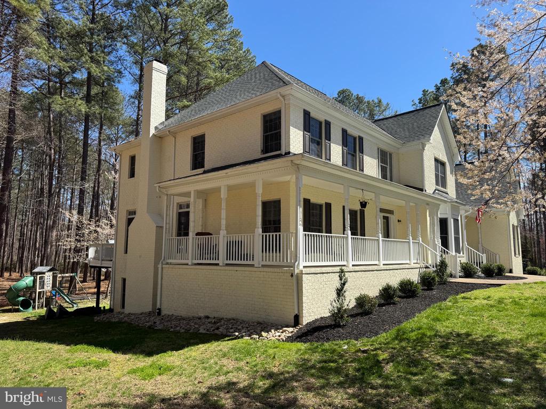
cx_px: 273
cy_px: 204
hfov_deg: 71.6
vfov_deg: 56.8
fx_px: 379
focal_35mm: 24
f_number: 1.78
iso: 80
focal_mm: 6.76
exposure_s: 1/2604
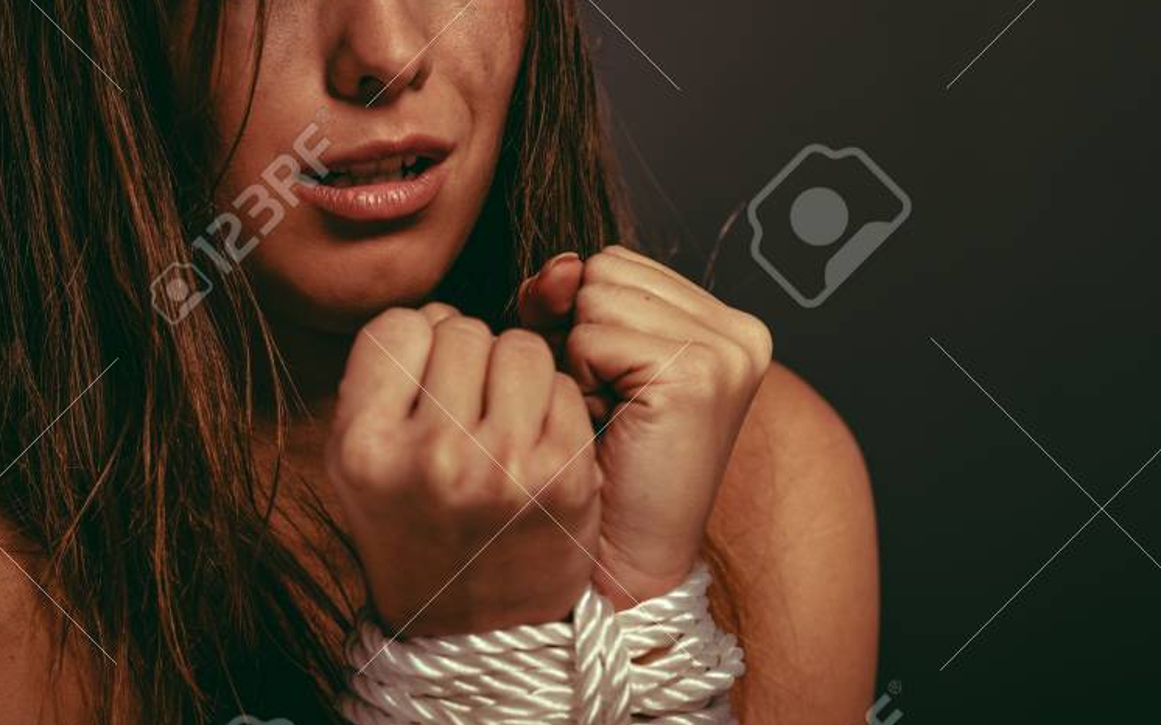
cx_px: 531
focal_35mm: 151
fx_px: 4777
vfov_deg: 8.7
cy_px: 163
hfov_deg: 13.9
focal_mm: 85
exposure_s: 1/125
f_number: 4
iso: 100
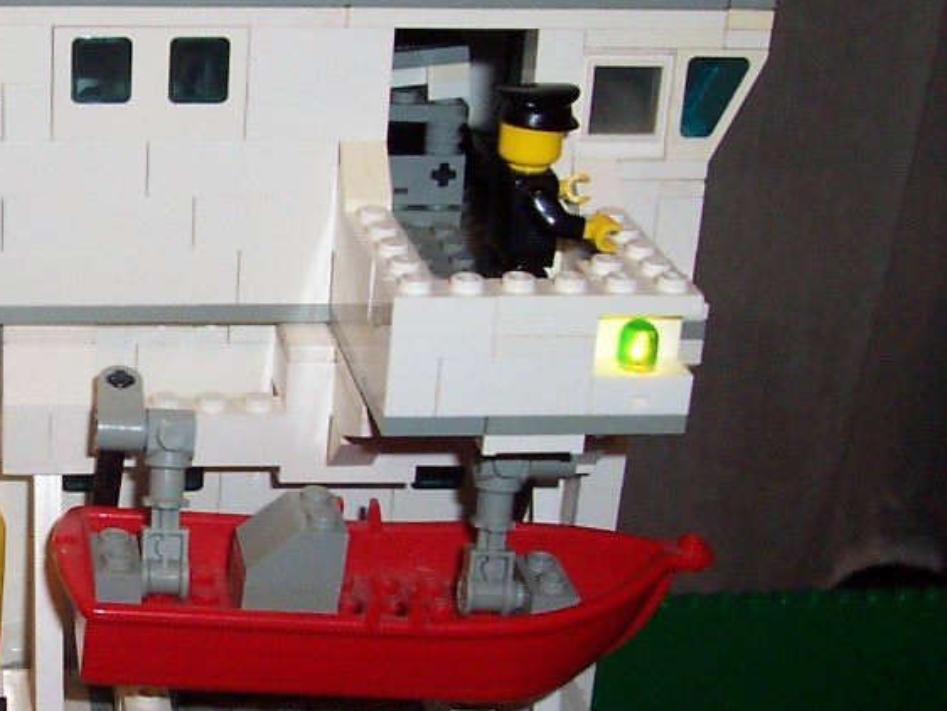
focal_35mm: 79
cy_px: 463
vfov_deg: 18.6
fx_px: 2162
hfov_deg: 23.6
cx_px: -10
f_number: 2.8
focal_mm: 5.6
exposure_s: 1/60
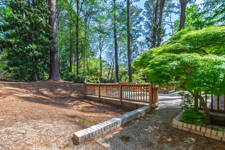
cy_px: 75
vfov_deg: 77.3
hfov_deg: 100.4
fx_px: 94
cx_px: 112
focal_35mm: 15
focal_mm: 10
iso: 100
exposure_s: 1/100
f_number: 8
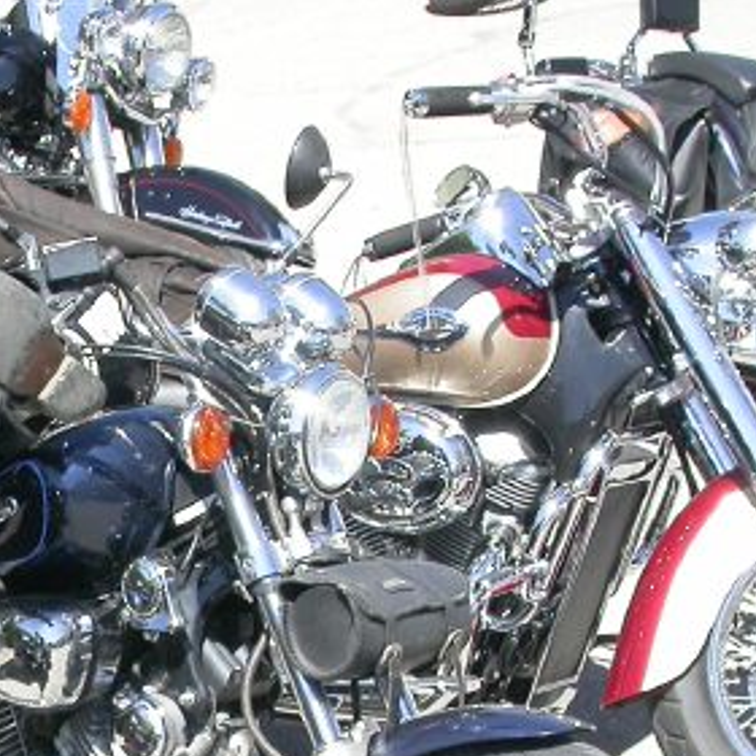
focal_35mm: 154
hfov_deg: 11.2
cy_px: 697
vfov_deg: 11.3
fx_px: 3805
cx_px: -5
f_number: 5
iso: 100
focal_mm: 12.7
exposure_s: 1/220
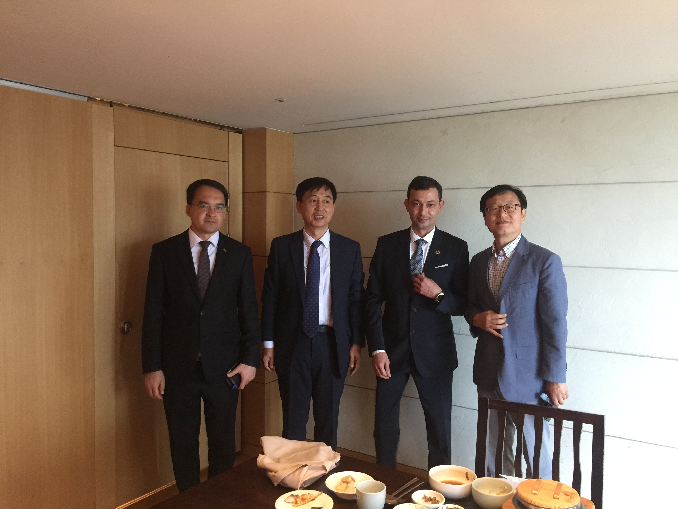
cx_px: 339
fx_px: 568
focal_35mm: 29
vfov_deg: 48.2
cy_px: 254
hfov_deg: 61.7
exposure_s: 1/15
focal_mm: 4.15
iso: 125
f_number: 2.2
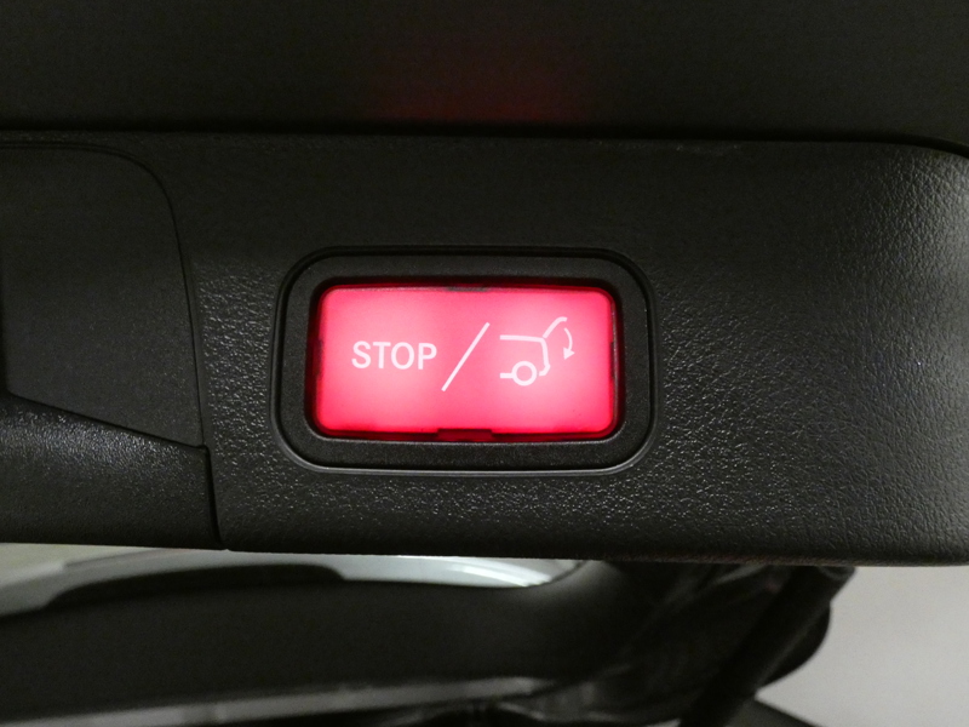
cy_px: 364
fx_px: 616
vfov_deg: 61.1
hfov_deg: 76.4
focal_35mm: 22
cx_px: 484
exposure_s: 1/125
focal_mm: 4
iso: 1600
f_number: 2.9
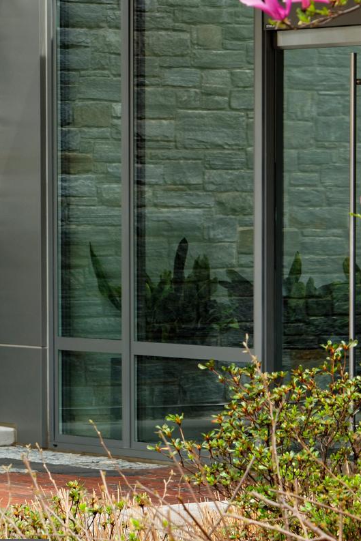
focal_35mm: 217
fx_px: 3262
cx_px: 228
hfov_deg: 6.3
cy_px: 71
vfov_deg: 9.4
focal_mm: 112
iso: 400
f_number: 11
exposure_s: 1/200
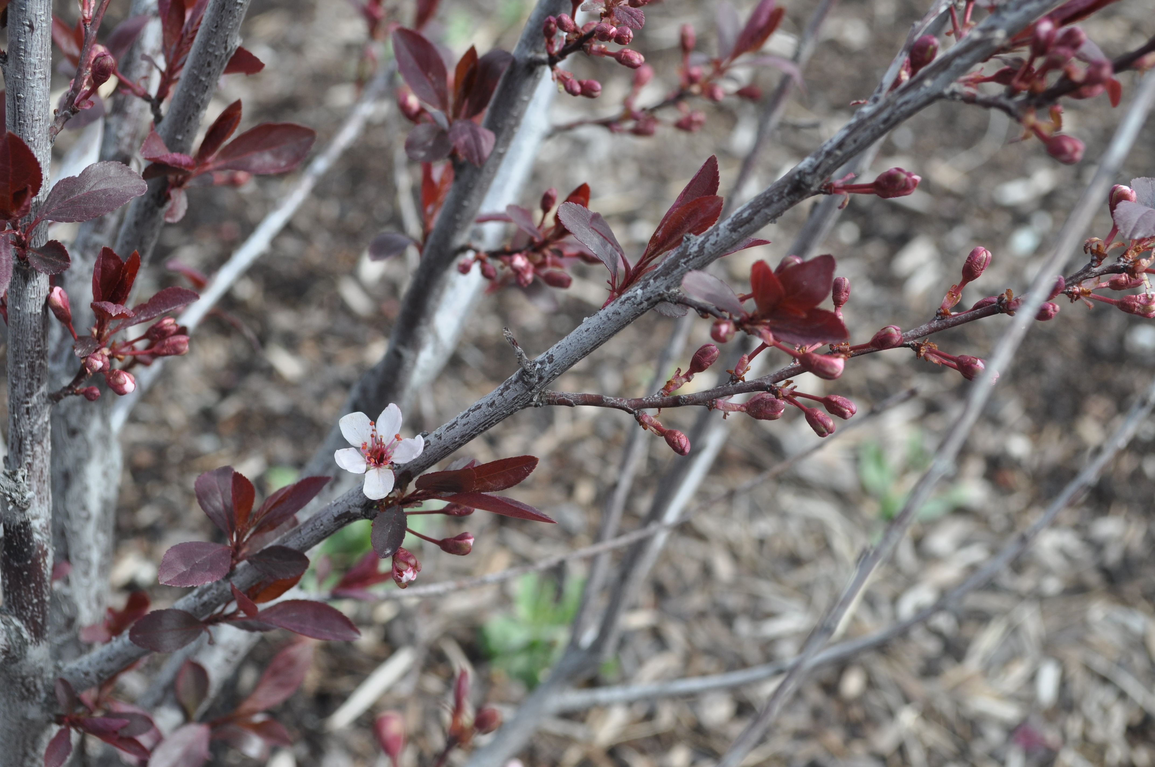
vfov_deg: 22.6
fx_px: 1923
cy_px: 384
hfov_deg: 33.4
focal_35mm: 60
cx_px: 578
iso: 200
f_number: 8
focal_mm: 40
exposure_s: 1/250
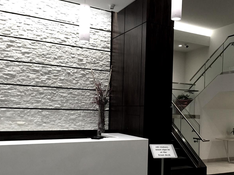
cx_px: 140
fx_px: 270
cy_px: 110
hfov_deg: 46.5
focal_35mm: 40
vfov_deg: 35.7
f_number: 2.2
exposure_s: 1/30
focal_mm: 4.15
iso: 40
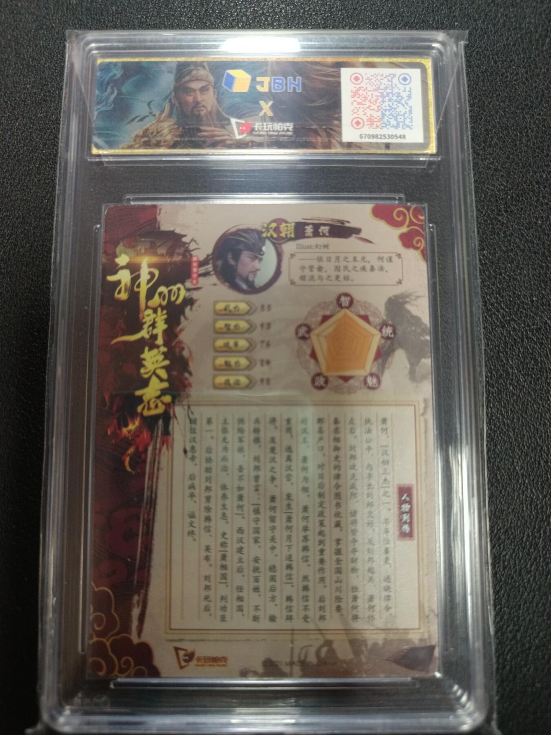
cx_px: 276
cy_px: 368
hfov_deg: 56.8
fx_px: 509
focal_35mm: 24
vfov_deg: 71.6
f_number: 1.7
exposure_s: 1/50
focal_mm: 5.31
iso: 861
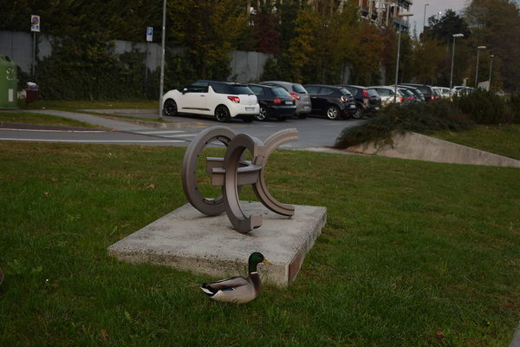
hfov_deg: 33.4
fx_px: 867
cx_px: 260
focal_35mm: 60
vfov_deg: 22.6
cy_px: 174
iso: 200
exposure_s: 1/125
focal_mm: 40
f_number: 4.5
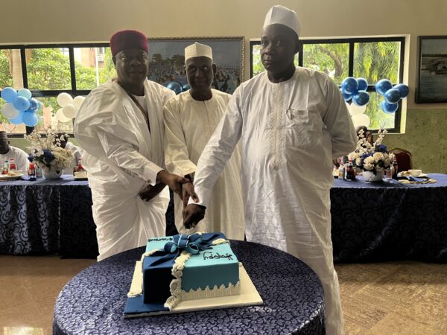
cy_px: 168
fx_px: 336
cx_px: 224
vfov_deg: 53.1
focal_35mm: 26
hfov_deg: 67.3
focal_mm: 5.7
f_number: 1.5
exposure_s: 1/90
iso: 125
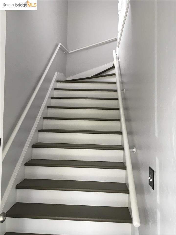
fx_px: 197
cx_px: 88
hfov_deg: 48.2
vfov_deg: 61.7
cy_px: 118
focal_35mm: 29
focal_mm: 4.15
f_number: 2.2
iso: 25
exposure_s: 1/30
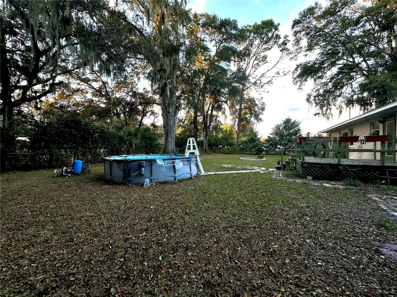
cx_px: 198
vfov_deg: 85.7
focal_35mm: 14
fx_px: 161
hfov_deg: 102.1
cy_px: 148
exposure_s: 1/153
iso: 40
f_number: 2.2
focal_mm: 2.22
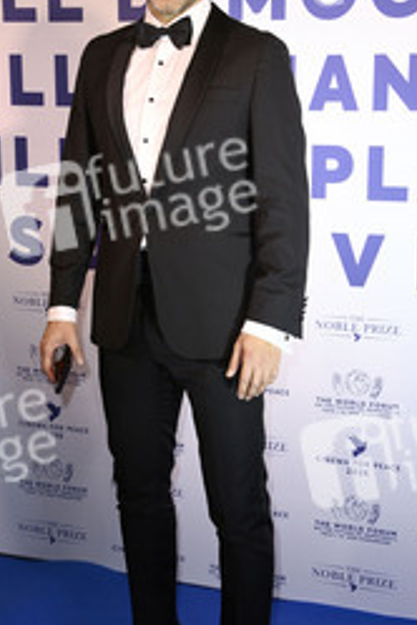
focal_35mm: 77
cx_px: 201
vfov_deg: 26.3
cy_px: 324
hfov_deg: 17.7
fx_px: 1338
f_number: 6.3
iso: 640
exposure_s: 1/250
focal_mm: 48
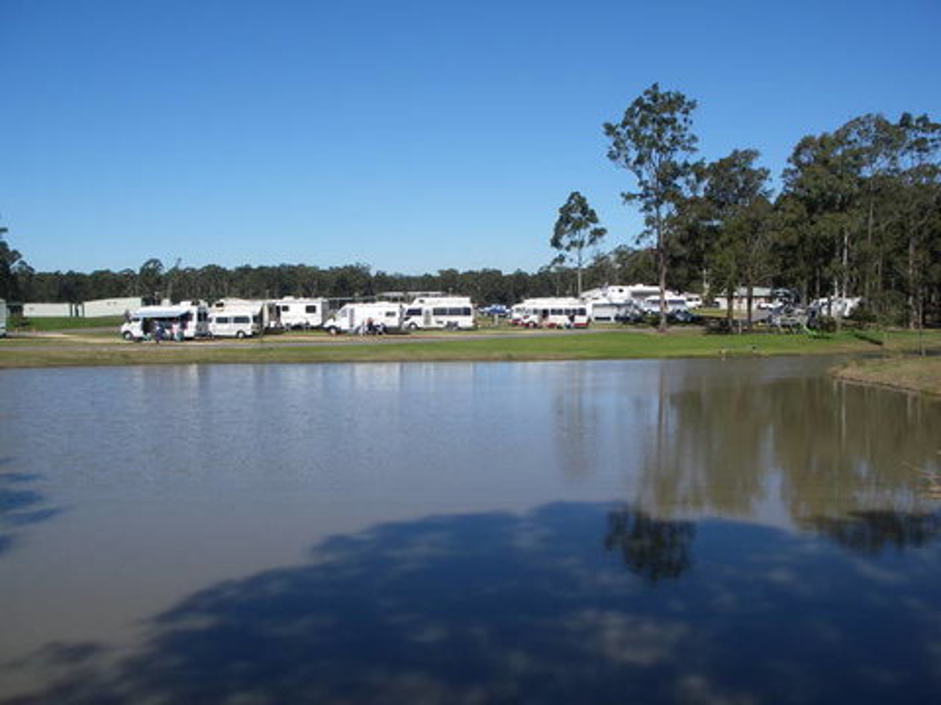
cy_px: 352
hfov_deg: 49.0
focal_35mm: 38
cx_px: 470
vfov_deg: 37.7
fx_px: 1033
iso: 80
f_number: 6.6
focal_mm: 6.3
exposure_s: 1/400
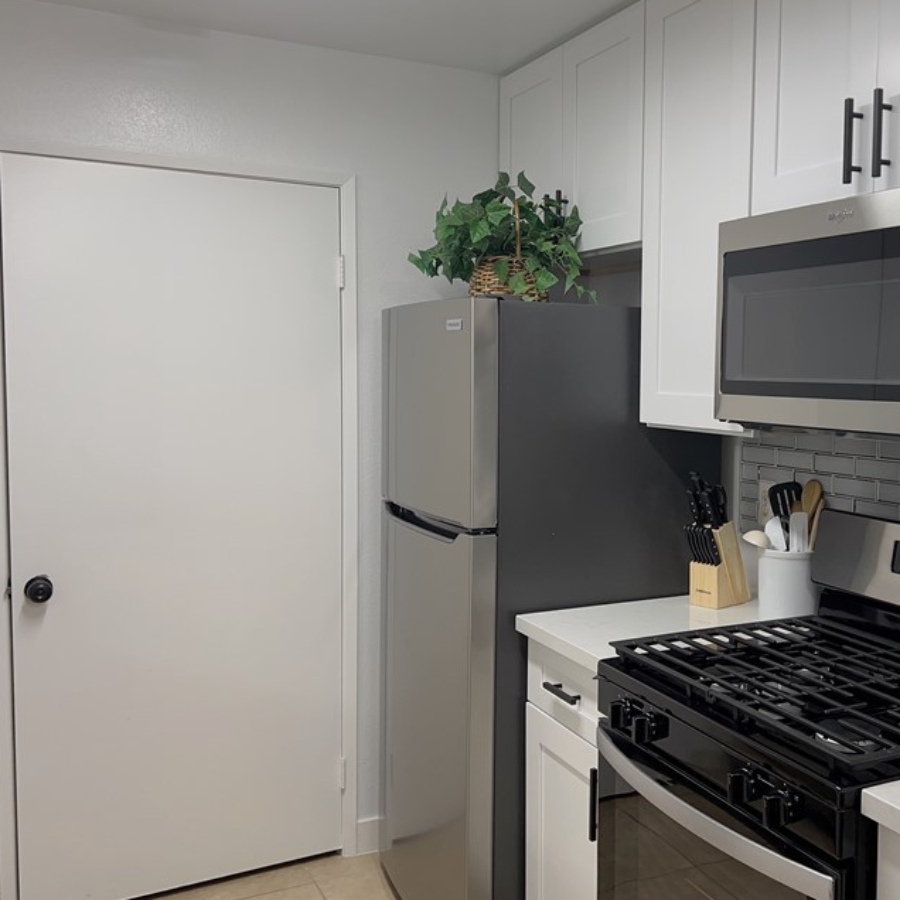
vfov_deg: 44.9
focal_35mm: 37
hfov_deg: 43.9
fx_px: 1088
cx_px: 638
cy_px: 437
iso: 64
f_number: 1.5
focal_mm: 5.7
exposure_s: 1/60
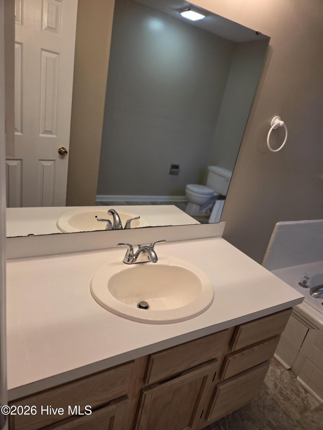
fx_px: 286
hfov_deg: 58.9
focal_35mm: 23
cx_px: 162
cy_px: 215
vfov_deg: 73.9
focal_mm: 5.4
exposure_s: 1/120
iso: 250
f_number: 1.8
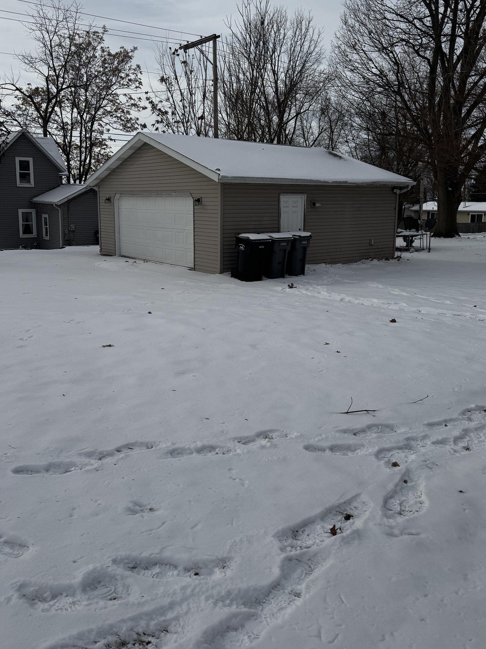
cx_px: 234
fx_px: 543
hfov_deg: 48.2
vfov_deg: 61.4
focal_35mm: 29
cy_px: 281
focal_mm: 6.76
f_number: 1.78
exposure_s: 1/10417
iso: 80
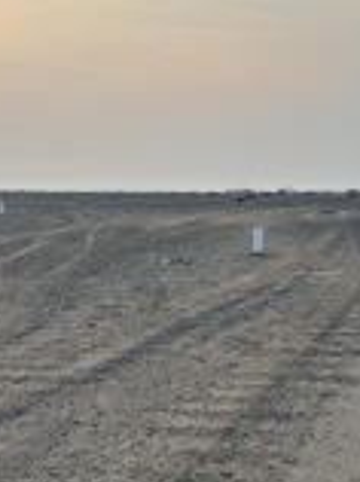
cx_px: 258
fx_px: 793
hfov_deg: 25.4
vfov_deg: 33.7
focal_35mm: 57
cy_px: 297
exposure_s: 1/1083
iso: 80
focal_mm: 6.86
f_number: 1.78
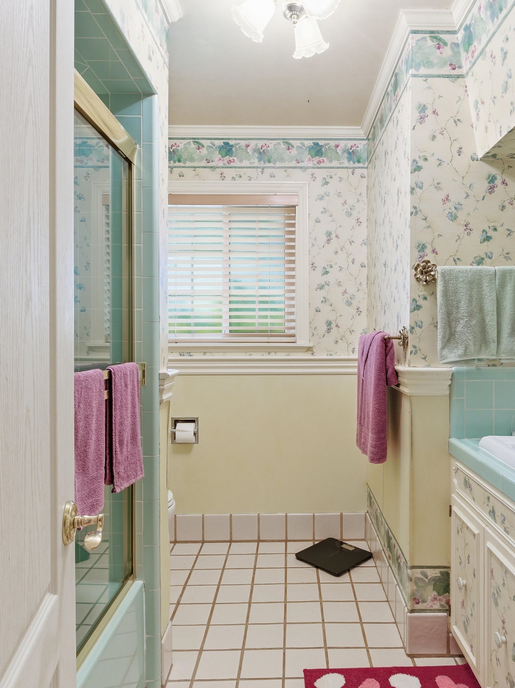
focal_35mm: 24
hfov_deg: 56.6
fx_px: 476
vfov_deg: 71.6
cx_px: 294
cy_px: 338
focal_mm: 16
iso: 800
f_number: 9
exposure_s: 1/250
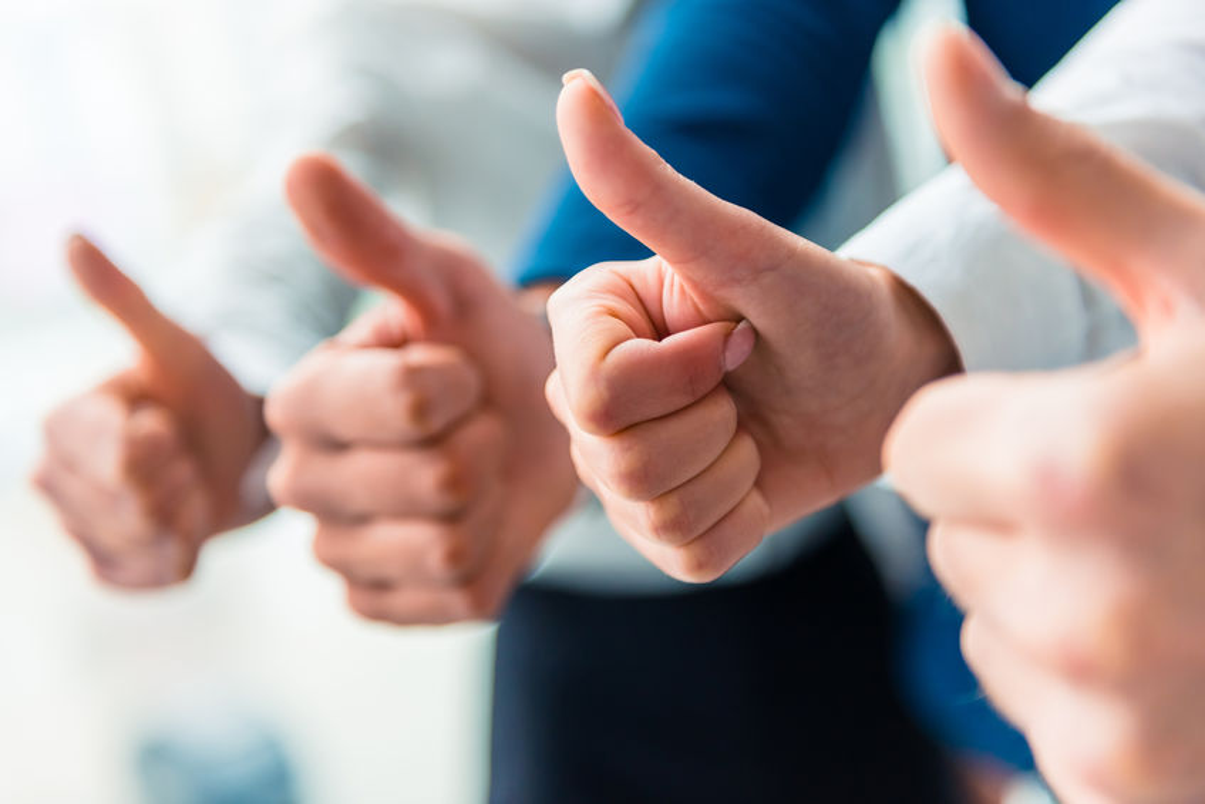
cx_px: 602
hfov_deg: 35.6
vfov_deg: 24.2
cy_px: 402
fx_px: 1875
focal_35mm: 56
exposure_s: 1/125
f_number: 2.8
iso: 400
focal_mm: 56
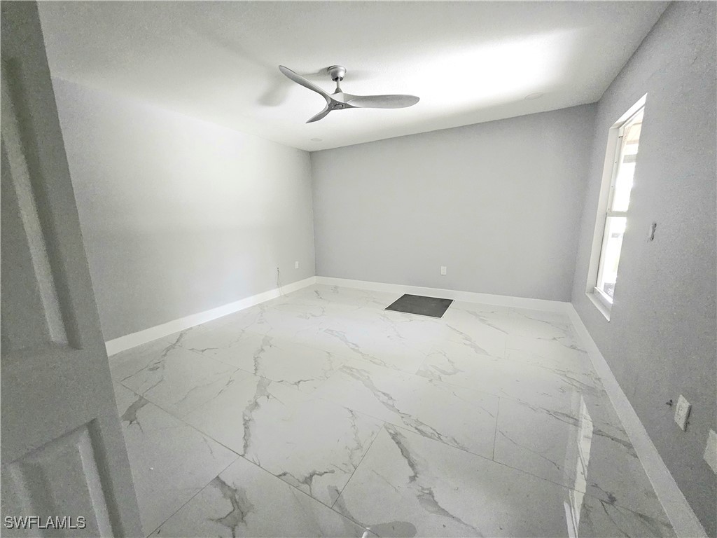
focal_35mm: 13
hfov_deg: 106.2
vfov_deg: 89.9
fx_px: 269
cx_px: 358
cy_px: 269
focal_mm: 1.74
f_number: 2.2
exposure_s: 1/30
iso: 400
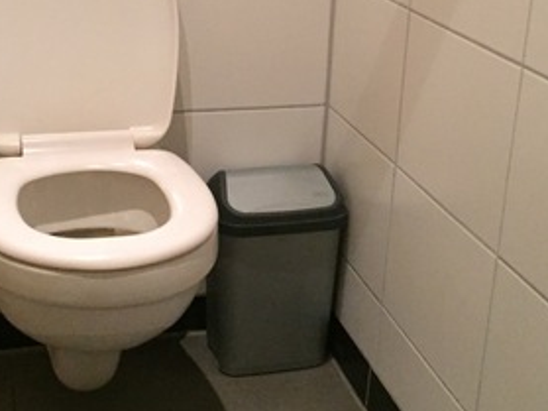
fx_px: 965
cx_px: 201
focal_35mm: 61
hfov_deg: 31.5
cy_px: 140
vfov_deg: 23.9
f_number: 2.2
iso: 500
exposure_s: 1/17
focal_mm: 4.15
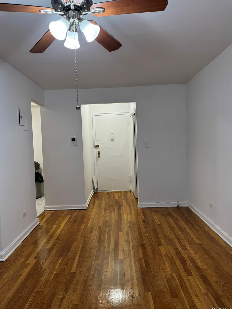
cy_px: 151
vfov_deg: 69.4
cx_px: 112
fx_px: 223
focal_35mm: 25
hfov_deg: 54.9
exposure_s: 1/120
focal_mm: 6.76
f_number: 1.78
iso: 200
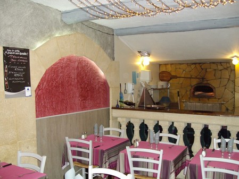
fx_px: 249
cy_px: 90
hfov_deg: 51.3
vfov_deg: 39.7
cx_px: 120
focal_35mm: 36
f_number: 2.7
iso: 289
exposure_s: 1/50
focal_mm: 6
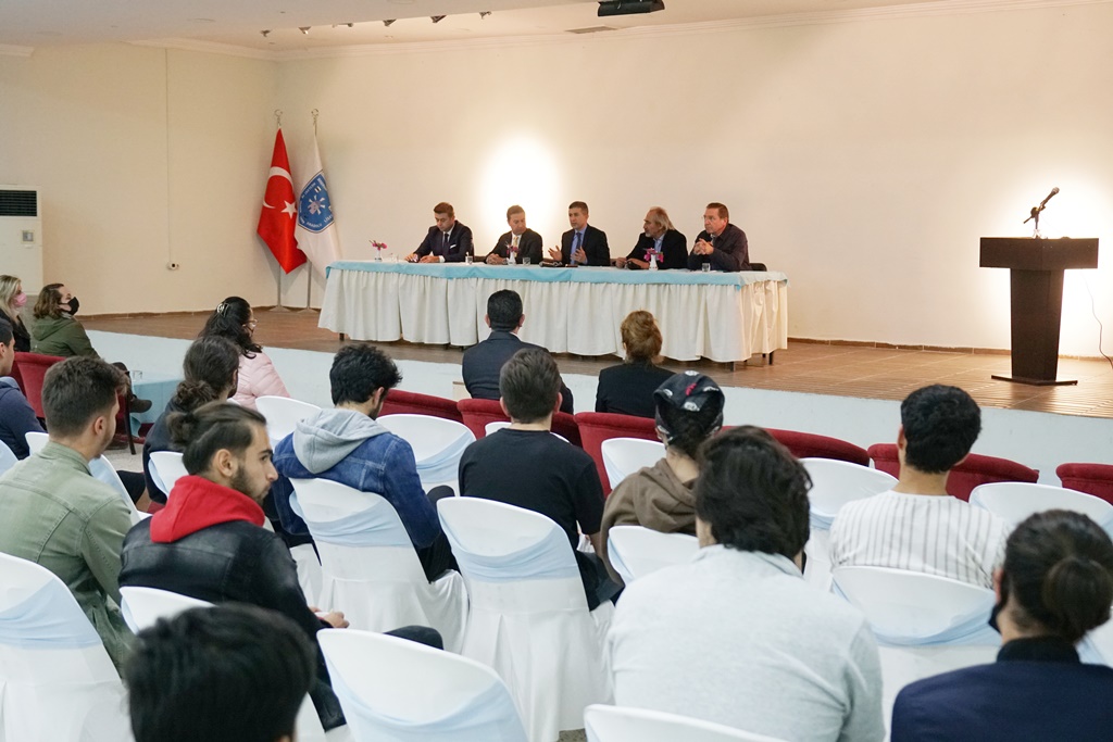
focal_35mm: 45
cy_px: 371
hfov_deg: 43.6
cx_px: 556
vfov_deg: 29.9
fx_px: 1391
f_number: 2.8
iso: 2000
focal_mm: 30
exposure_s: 1/160
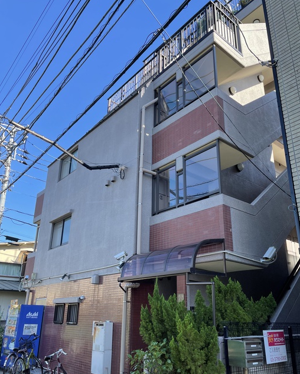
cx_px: 149
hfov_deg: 51.6
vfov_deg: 62.1
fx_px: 310
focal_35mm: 28
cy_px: 201
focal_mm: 4.2
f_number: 1.6
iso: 32
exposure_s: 1/654
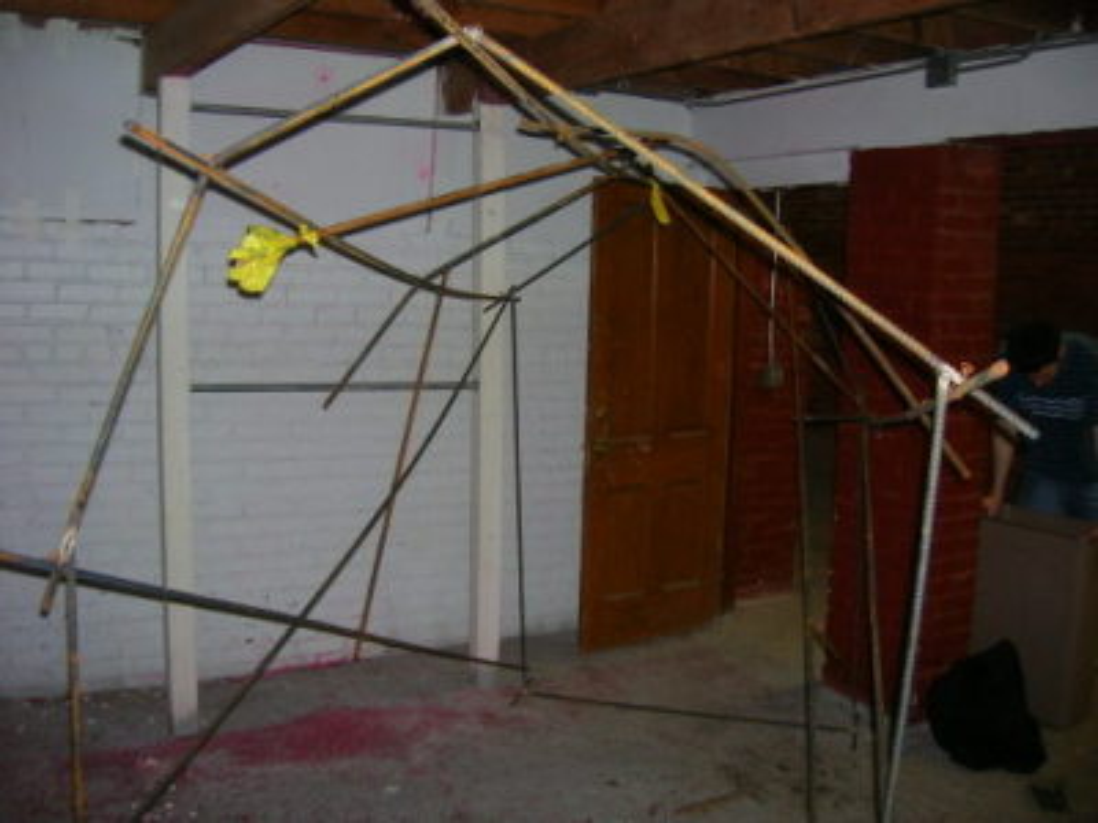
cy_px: 412
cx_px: 549
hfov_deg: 54.0
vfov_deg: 41.8
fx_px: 1078
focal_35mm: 34
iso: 121
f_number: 2.9
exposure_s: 1/60.1
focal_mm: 5.7
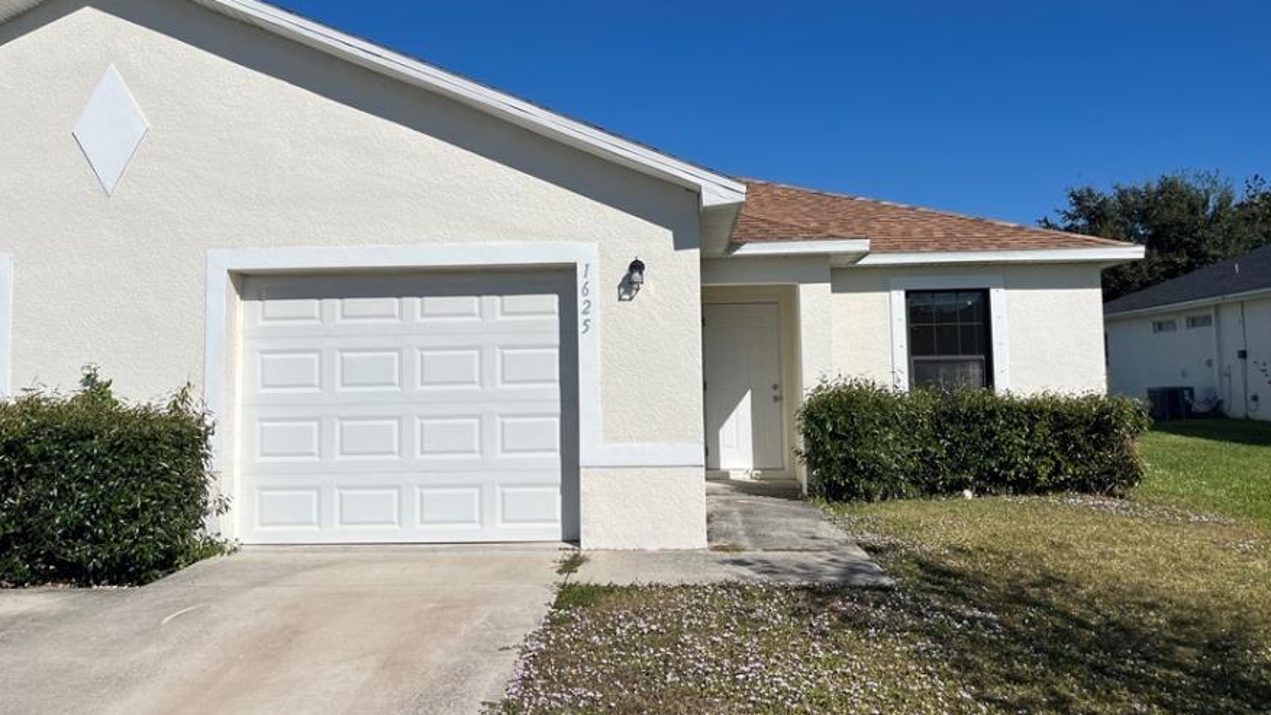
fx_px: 1045
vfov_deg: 37.7
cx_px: 616
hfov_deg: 62.6
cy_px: 305
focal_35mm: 31
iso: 50
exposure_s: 1/10870
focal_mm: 5.1
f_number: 1.6
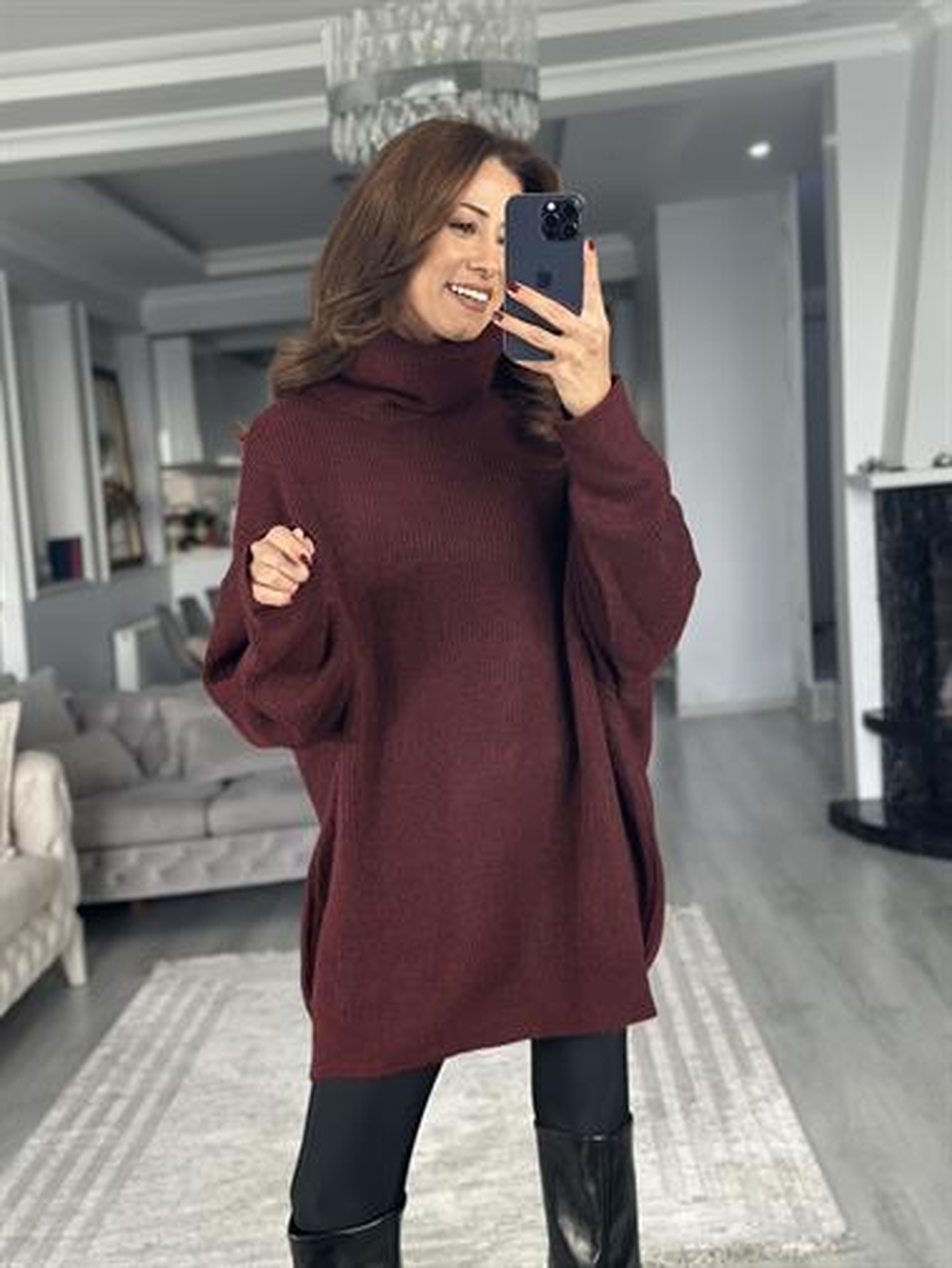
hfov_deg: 30.3
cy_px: 634
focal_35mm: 48
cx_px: 476
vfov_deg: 39.6
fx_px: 1759
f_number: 1.78
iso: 160
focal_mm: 6.86
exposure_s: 1/60
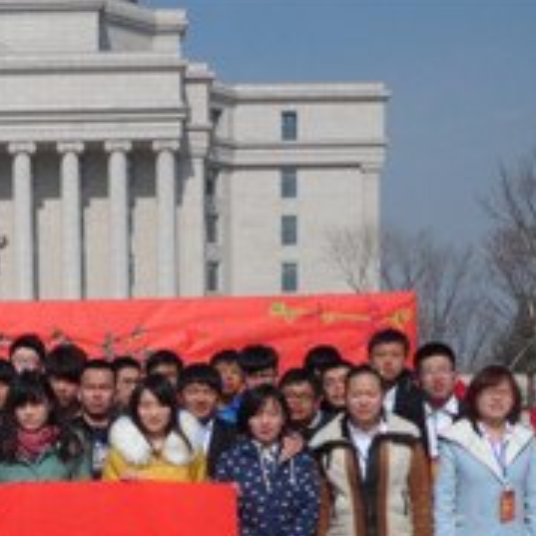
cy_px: 546
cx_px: -33
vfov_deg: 18.9
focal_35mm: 89
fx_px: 1559
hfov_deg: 18.8
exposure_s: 1/250
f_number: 10.8
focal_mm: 6.6
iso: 80
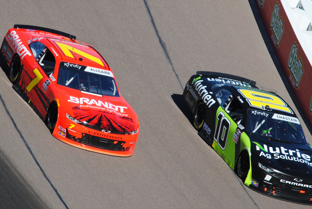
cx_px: 162
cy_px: 107
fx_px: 2712
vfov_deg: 4.4
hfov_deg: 6.6
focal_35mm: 313
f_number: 5
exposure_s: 1/1600
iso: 200
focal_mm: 185
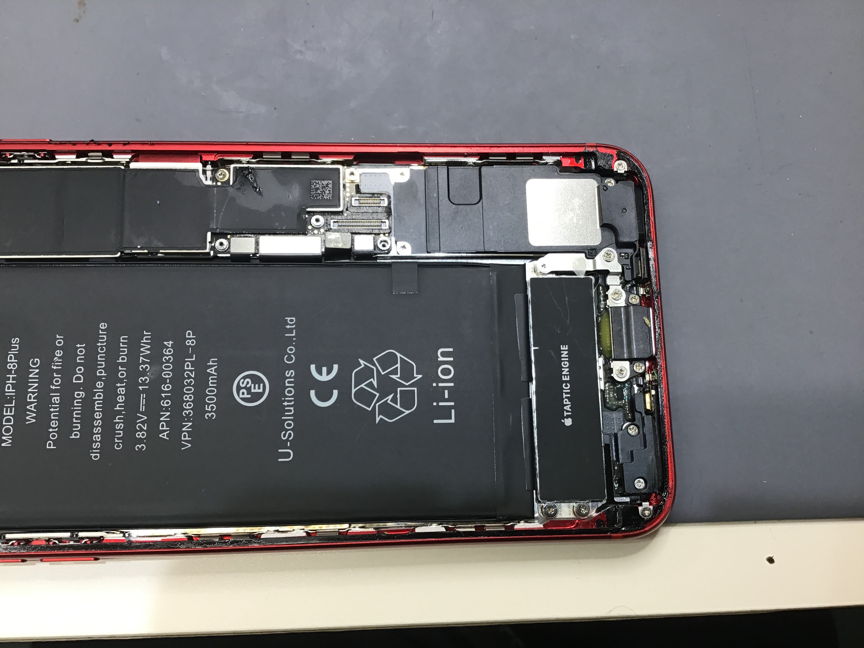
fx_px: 774
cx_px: 432
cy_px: 324
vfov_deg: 45.4
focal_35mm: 31
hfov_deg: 58.4
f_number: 2.4
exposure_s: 1/40
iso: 25
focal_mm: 3.3
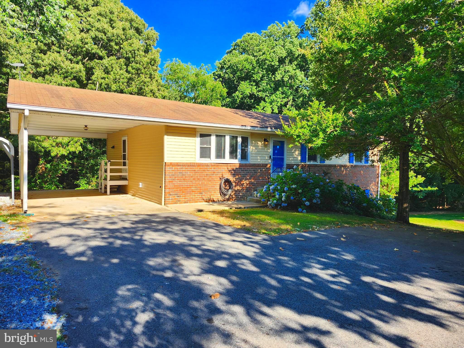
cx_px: 232
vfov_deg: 58.9
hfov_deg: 73.9
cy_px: 174
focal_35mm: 23
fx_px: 308
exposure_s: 1/550
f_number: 1.8
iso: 25
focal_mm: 5.54
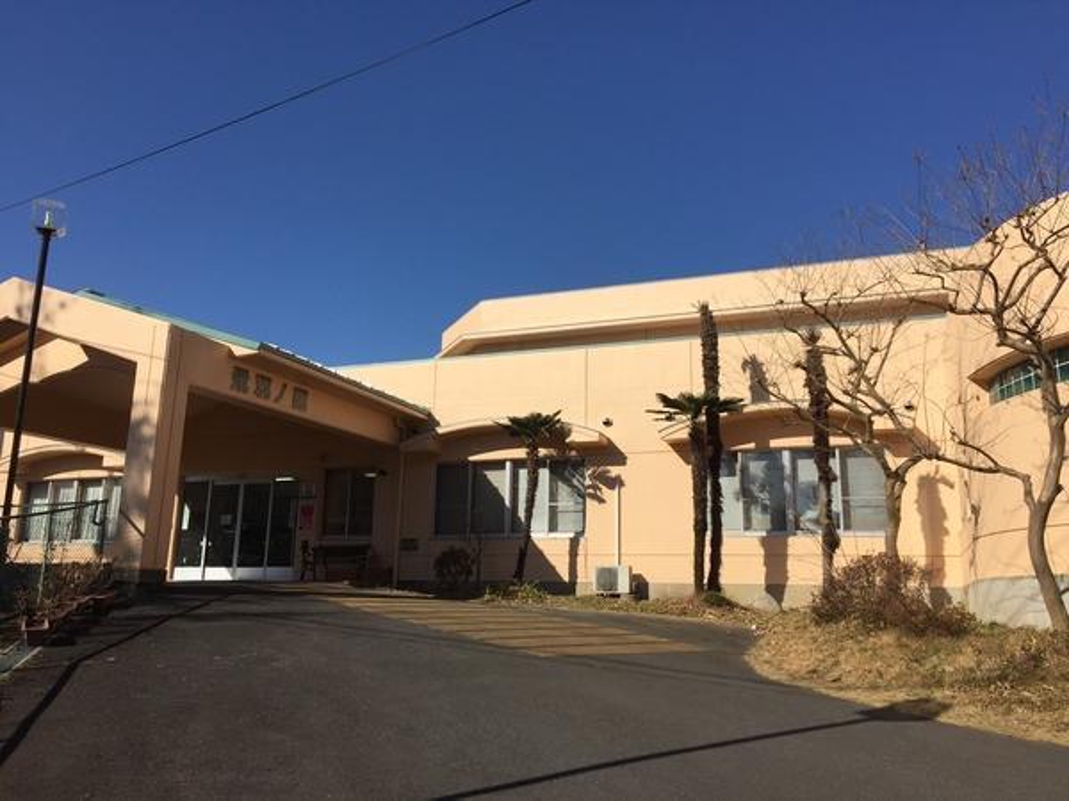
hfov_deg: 61.7
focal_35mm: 29
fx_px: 896
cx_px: 534
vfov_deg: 48.2
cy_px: 400
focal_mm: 4.15
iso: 32
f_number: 2.2
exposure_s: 1/4405
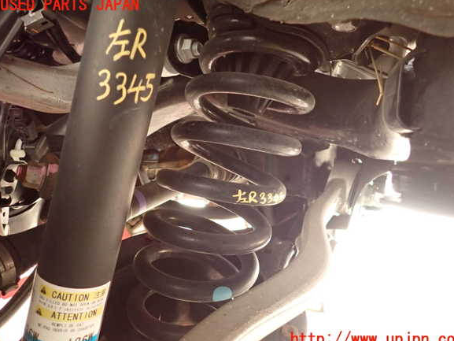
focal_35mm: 26
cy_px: 172
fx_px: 341
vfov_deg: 53.1
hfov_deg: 67.3
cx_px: 232
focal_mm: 4.5
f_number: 2
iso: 640
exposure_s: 1/30
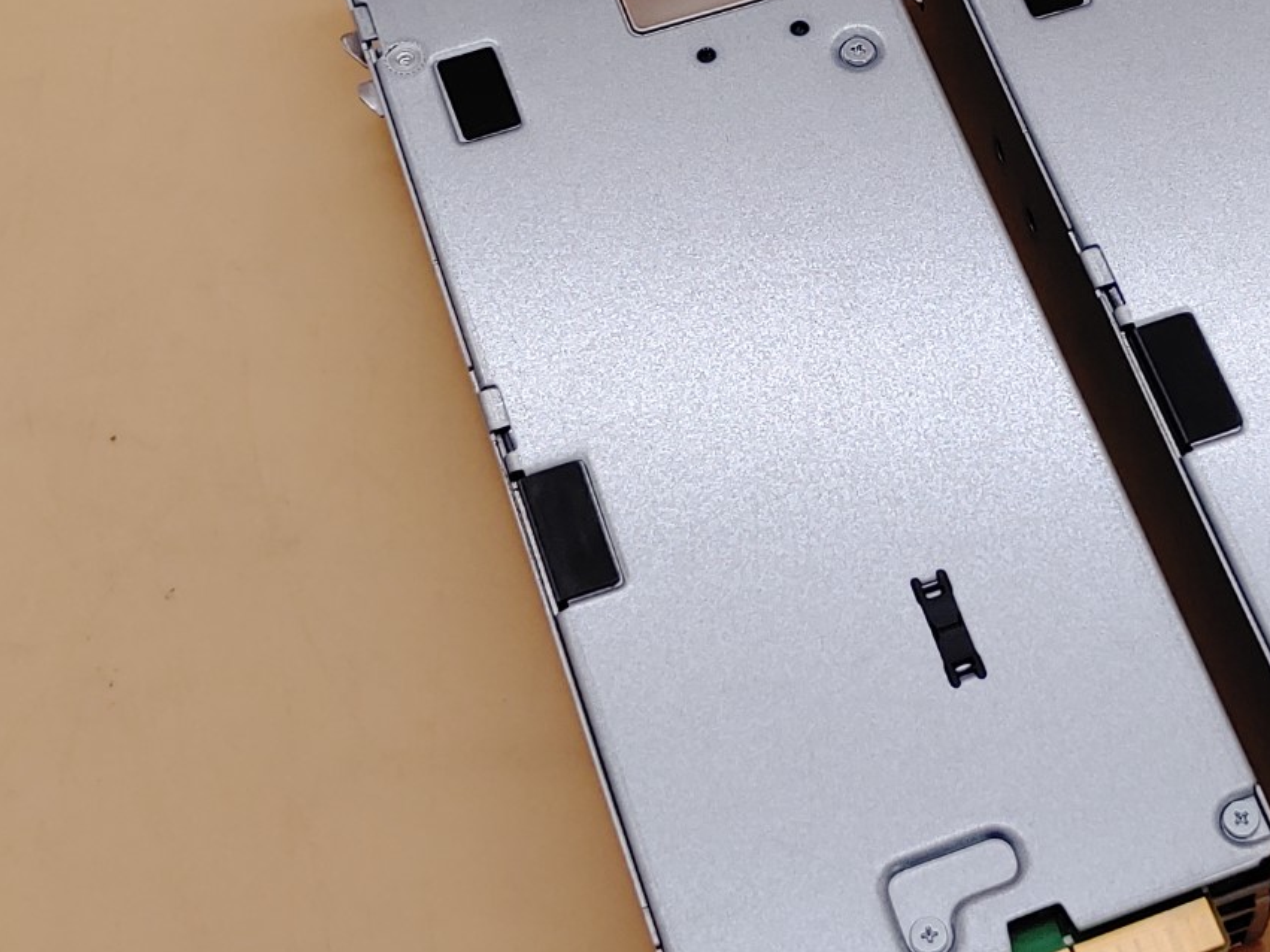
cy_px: 424
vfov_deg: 22.2
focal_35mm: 66
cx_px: 998
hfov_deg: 28.8
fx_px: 2421
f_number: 1.8
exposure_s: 1/156
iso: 50
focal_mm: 4.36
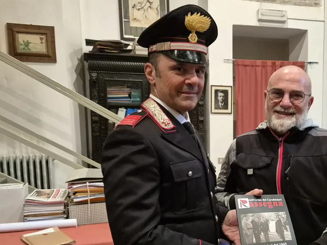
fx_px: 387
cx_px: 222
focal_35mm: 41
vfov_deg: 34.7
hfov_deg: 45.0
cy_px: 170
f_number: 1.8
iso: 2500
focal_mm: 5.4
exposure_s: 1/100
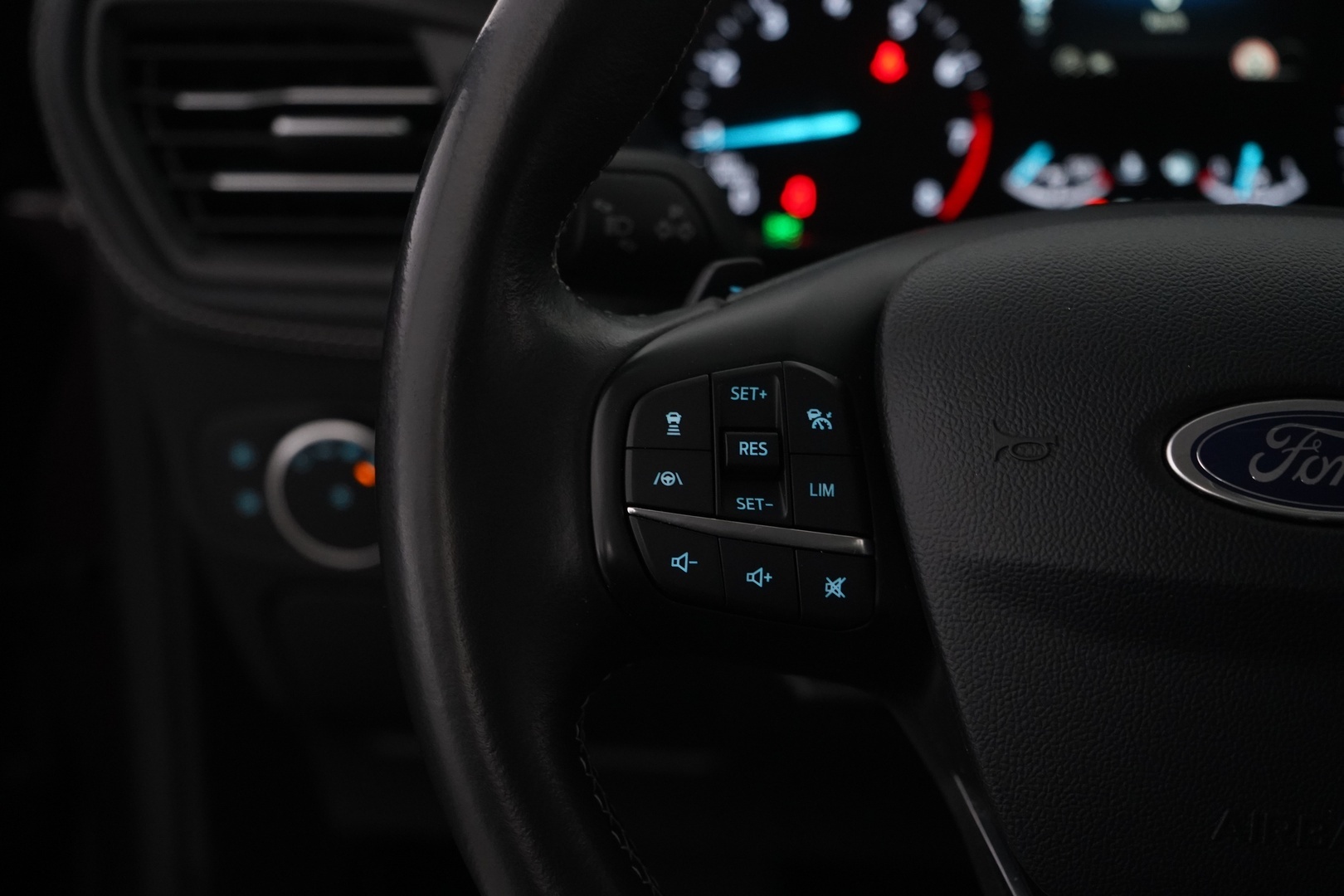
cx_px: 672
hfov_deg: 33.9
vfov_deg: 23.0
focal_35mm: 59
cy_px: 448
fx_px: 2202
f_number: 5
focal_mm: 59
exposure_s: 1/60
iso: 4000
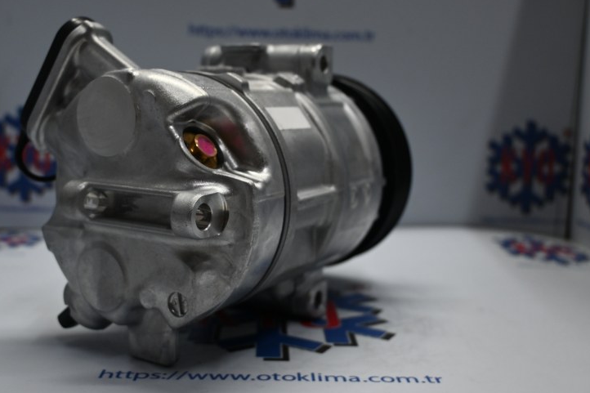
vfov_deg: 32.2
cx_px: 272
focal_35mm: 42
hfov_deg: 46.8
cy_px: 183
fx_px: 681
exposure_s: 1/125
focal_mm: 25
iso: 560
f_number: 4.2
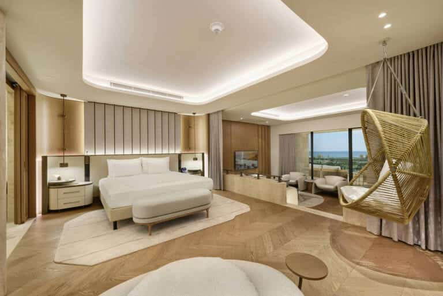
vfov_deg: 81.3
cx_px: 222
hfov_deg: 104.2
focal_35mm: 14
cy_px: 148
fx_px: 172
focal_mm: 14
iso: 100
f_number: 11
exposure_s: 1
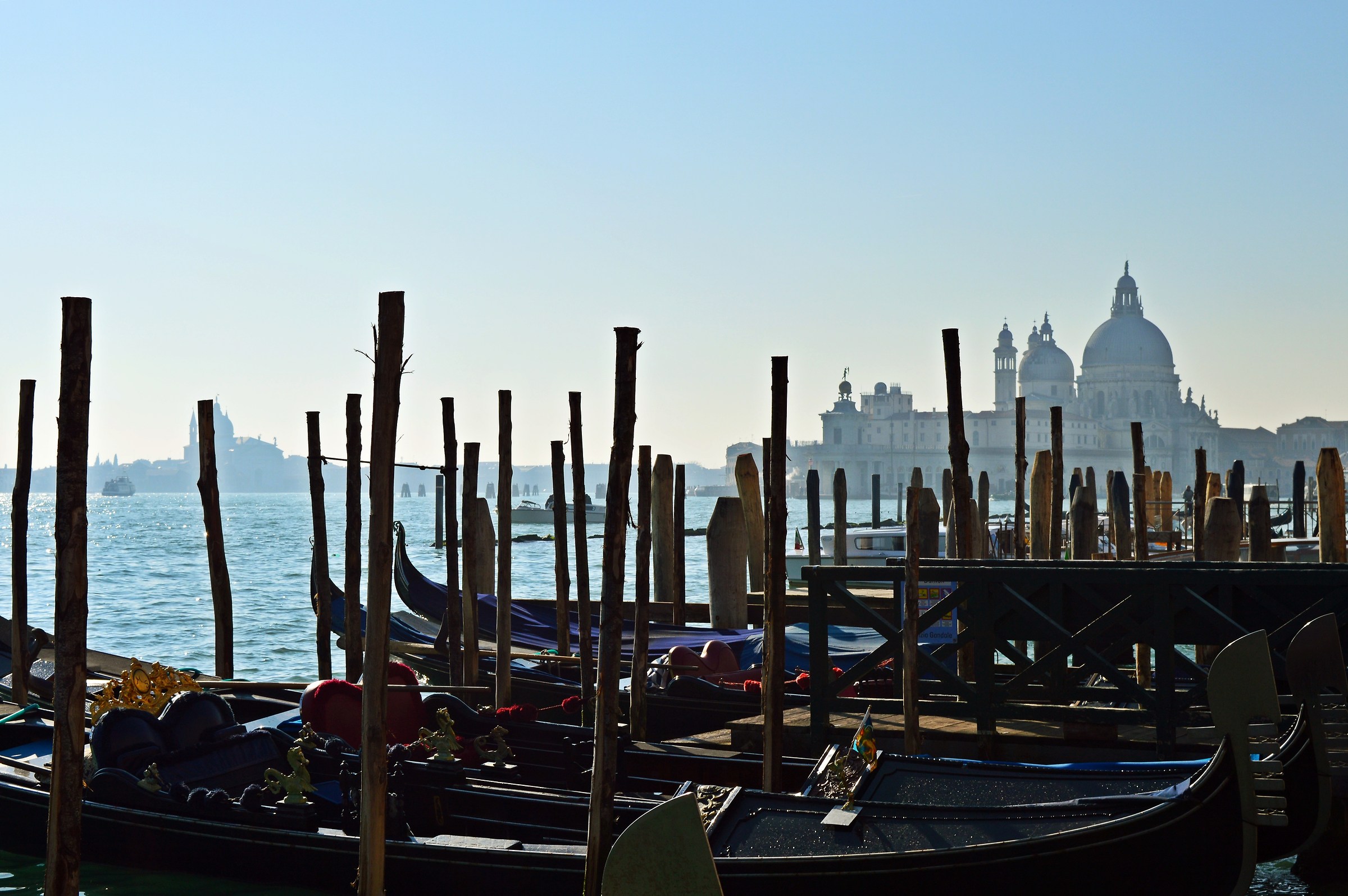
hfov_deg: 35.1
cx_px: 674
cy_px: 448
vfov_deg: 23.7
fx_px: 2132
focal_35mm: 57
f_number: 11
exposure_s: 1/500
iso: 125
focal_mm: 38
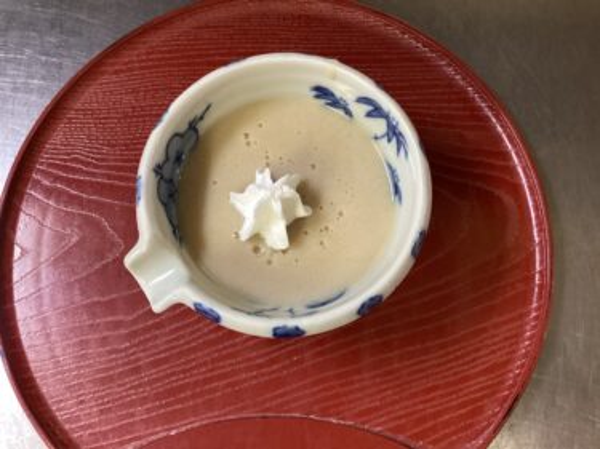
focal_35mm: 31
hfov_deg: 58.4
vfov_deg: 45.4
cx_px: 300
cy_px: 224
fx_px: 537
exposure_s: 1/50
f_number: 2.4
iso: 250
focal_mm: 3.3
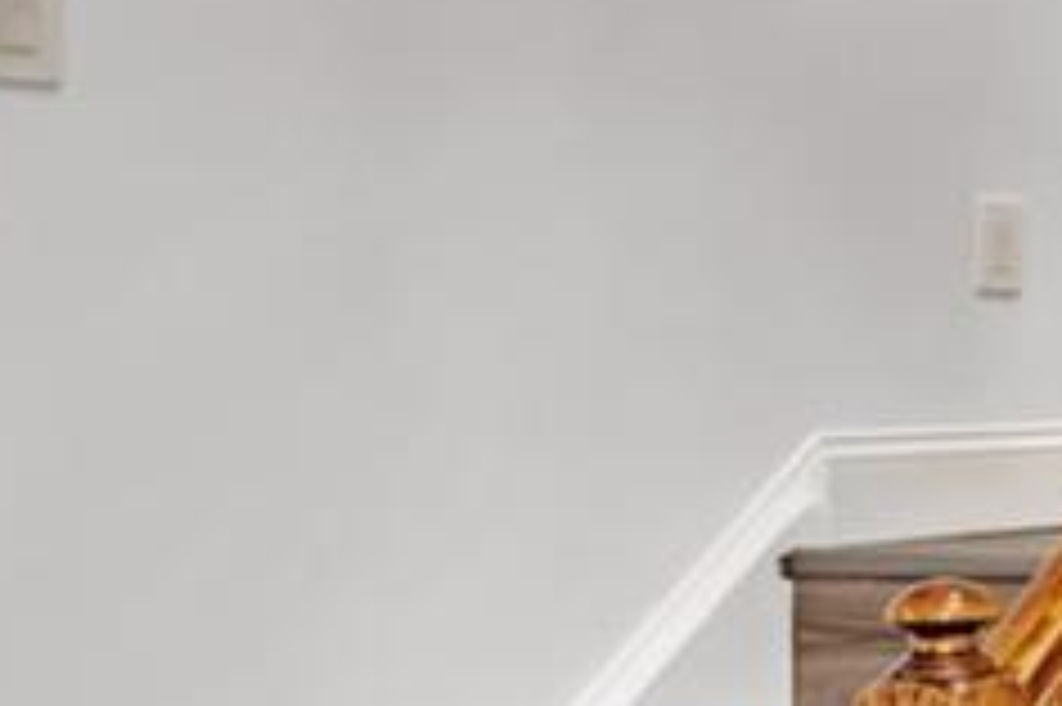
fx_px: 2624
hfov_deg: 13.3
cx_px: 2812
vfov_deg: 15.3
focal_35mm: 89
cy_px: 274
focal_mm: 14
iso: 200
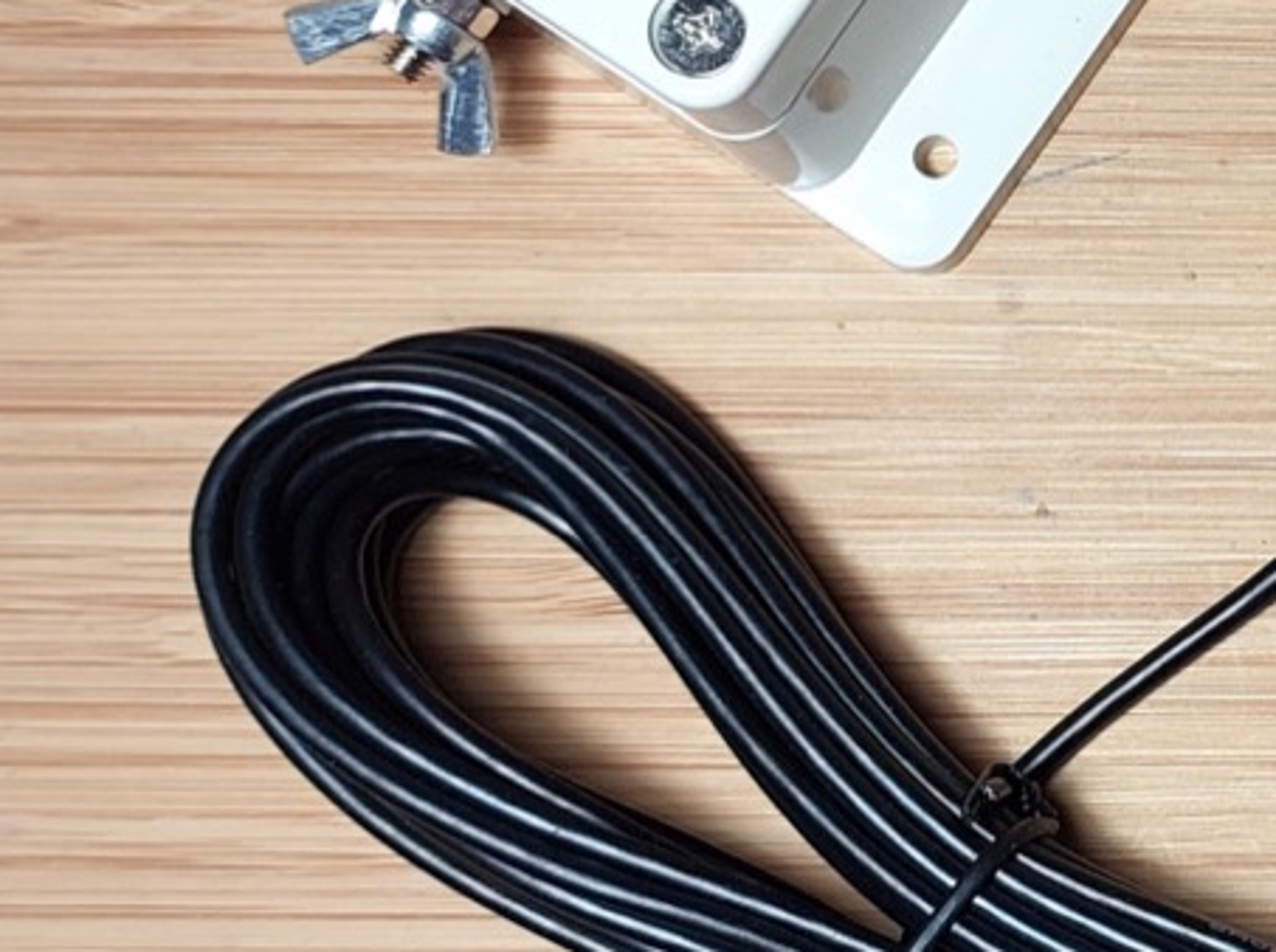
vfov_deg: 22.5
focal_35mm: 65
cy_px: 352
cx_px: 1775
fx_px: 2392
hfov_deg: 24.8
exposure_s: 1/50
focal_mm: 5.06
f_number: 1.8
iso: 40
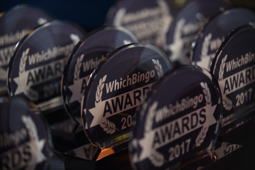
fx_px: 794
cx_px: 128
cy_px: 85
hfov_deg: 18.3
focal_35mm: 112
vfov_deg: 12.2
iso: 1600
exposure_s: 1/30
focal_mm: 112
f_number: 2.8
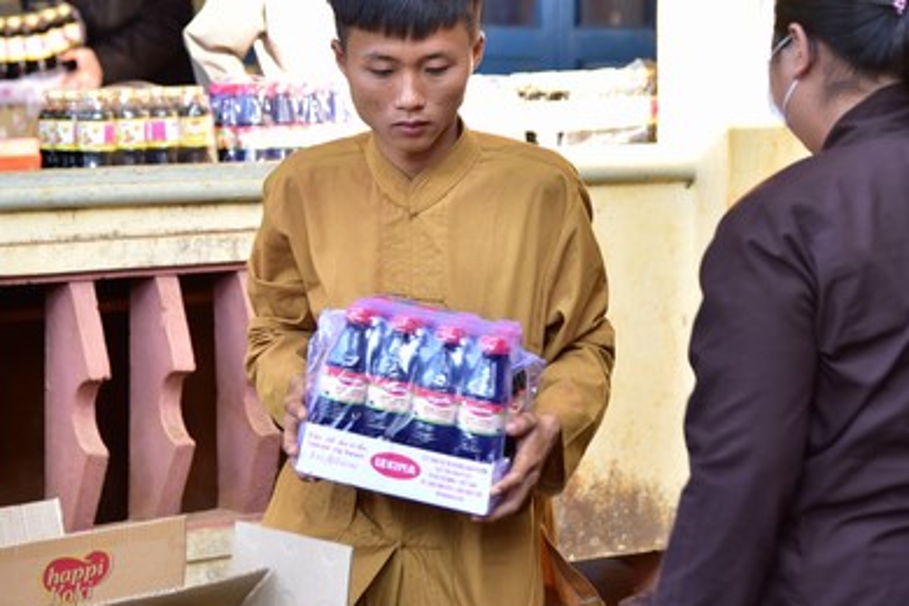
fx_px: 3156
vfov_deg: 10.9
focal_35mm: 125
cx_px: 441
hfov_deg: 16.4
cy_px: 170
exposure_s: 1/125
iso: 160
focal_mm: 75
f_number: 4
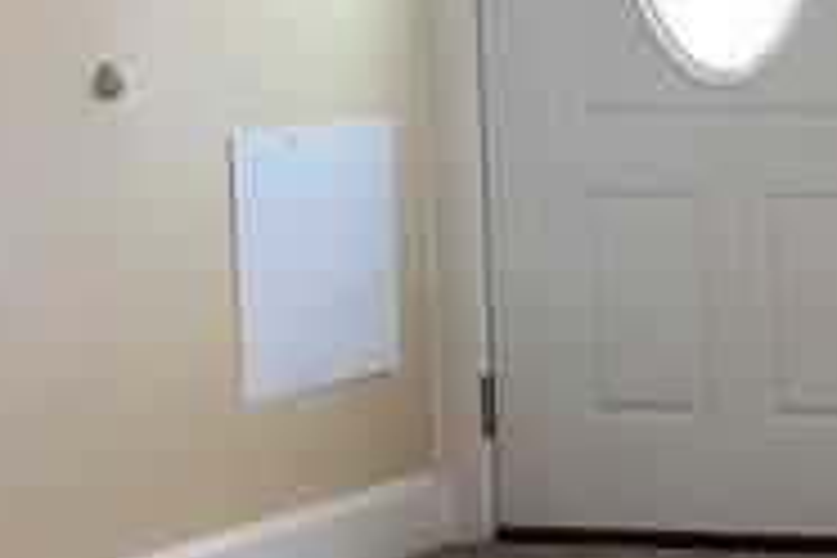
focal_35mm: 166
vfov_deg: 8.3
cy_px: 198
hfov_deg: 11.0
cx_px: 1773
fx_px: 3859
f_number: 2.2
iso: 32
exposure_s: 1/30
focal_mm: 4.15
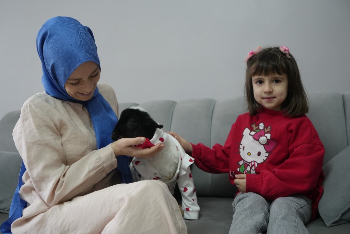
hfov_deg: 43.6
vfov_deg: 29.9
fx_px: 437
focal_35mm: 45
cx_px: 171
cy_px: 118
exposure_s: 1/160
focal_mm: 44
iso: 3200
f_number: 4
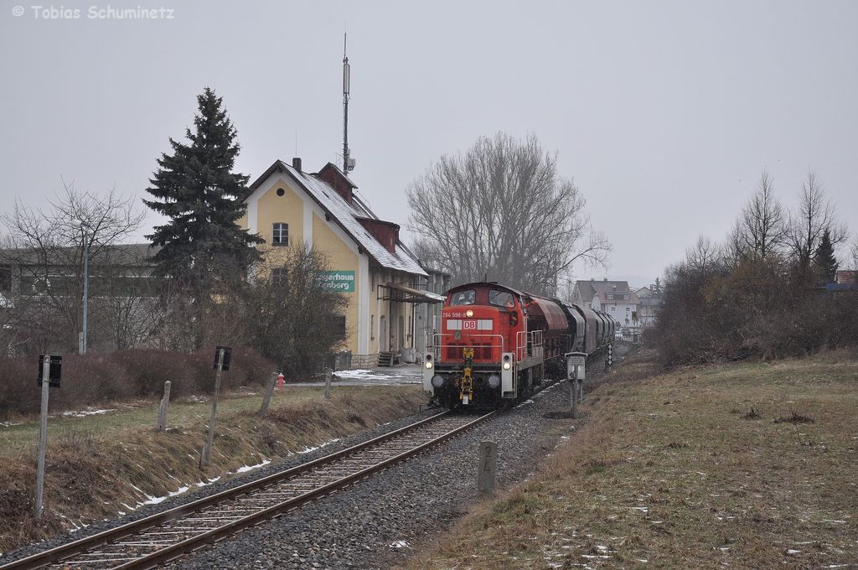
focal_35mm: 68
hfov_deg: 29.9
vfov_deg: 20.1
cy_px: 285
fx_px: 1607
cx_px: 429
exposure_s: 1/320
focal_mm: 45
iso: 320
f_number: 7.1
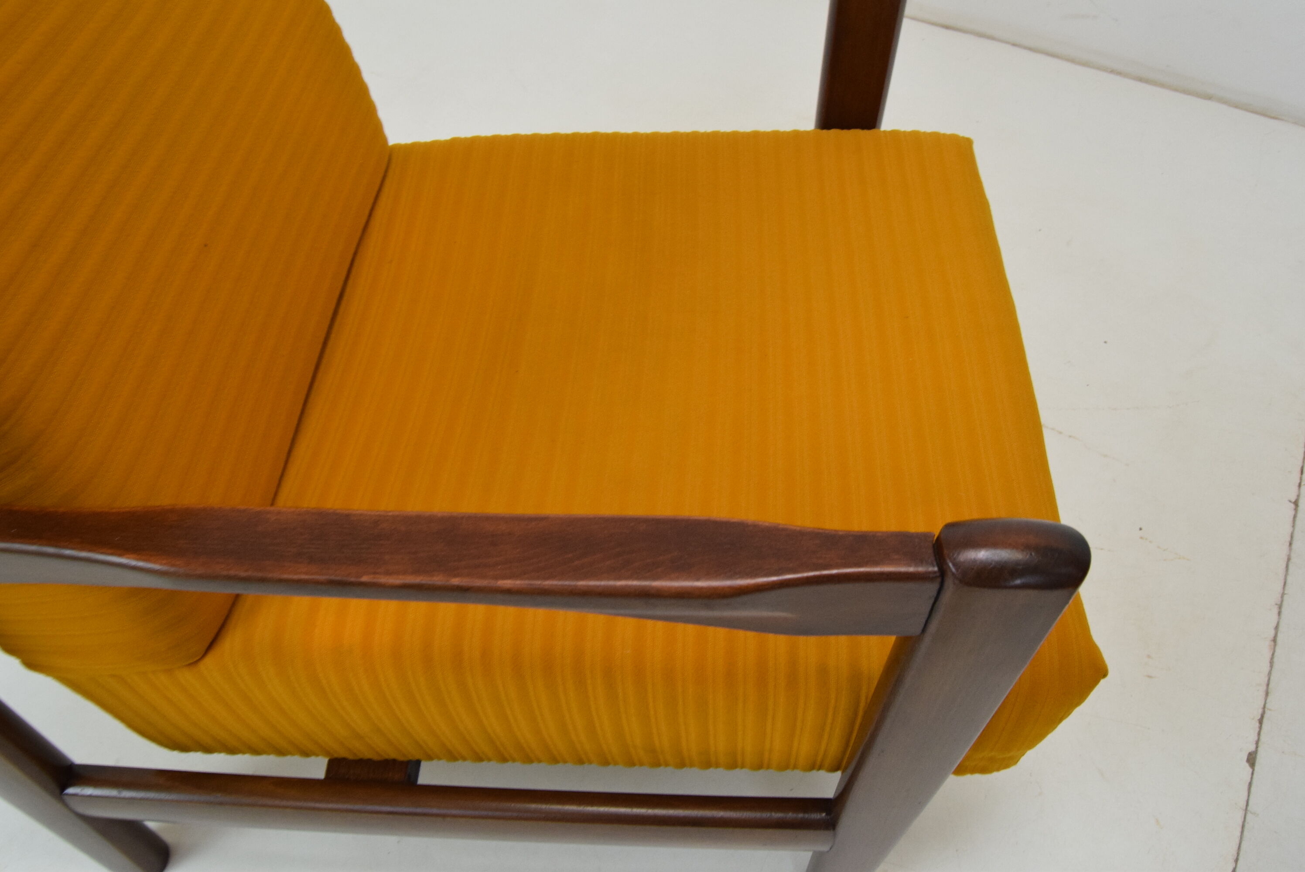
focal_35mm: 27
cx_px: 652
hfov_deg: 67.3
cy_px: 436
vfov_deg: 48.0
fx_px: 979
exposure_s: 1/100
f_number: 9
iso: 1600
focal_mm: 18
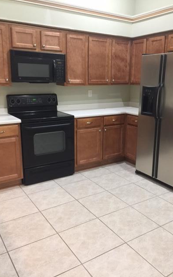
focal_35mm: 31
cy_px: 139
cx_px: 99
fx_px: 234
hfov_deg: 40.5
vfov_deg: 61.2
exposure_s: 1/15
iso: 125
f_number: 2.2
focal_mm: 4.15
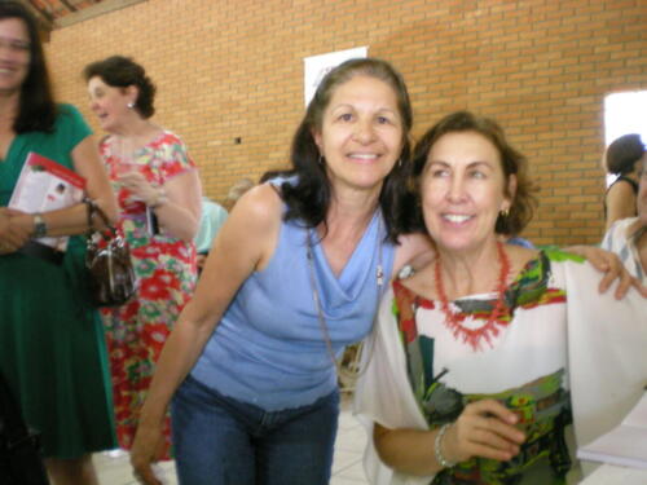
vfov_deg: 37.7
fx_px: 710
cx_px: 324
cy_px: 242
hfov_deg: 49.0
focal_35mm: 38
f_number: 3.1
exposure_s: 1/8
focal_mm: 6.3
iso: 309
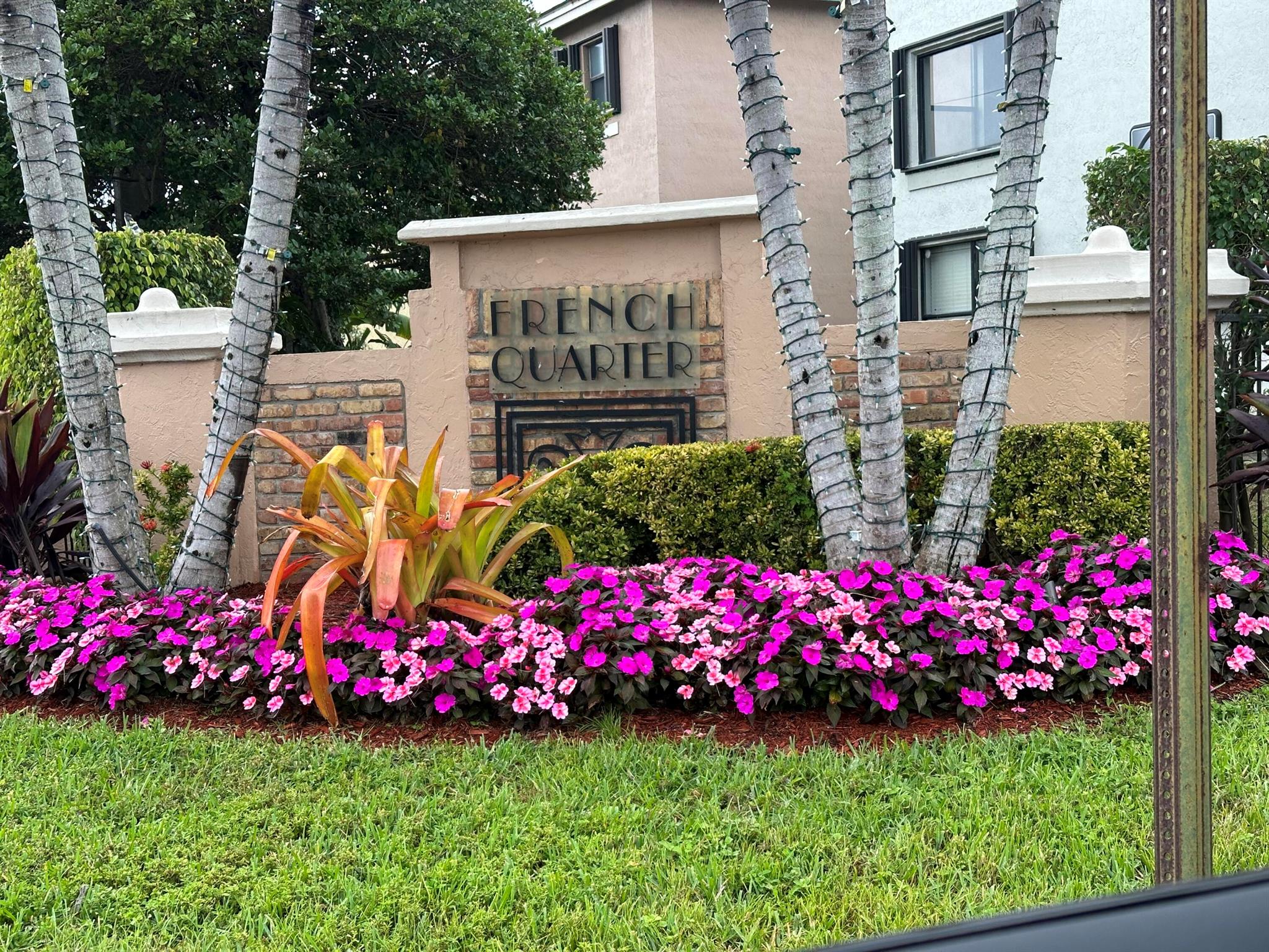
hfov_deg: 39.7
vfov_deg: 30.3
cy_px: 476
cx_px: 634
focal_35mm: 48
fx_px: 1760
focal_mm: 6.86
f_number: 1.78
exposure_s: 1/233
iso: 50
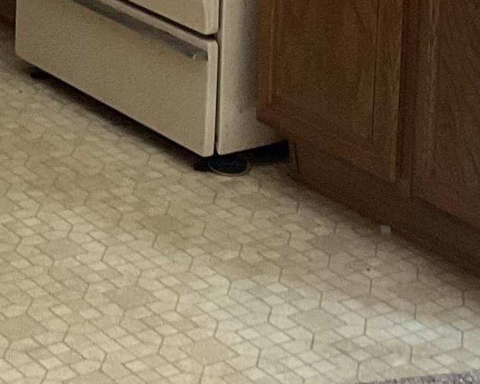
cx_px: 86
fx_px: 1946
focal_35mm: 137
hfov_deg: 14.0
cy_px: -286
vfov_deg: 10.6
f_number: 1.8
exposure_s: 1/53
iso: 320
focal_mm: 3
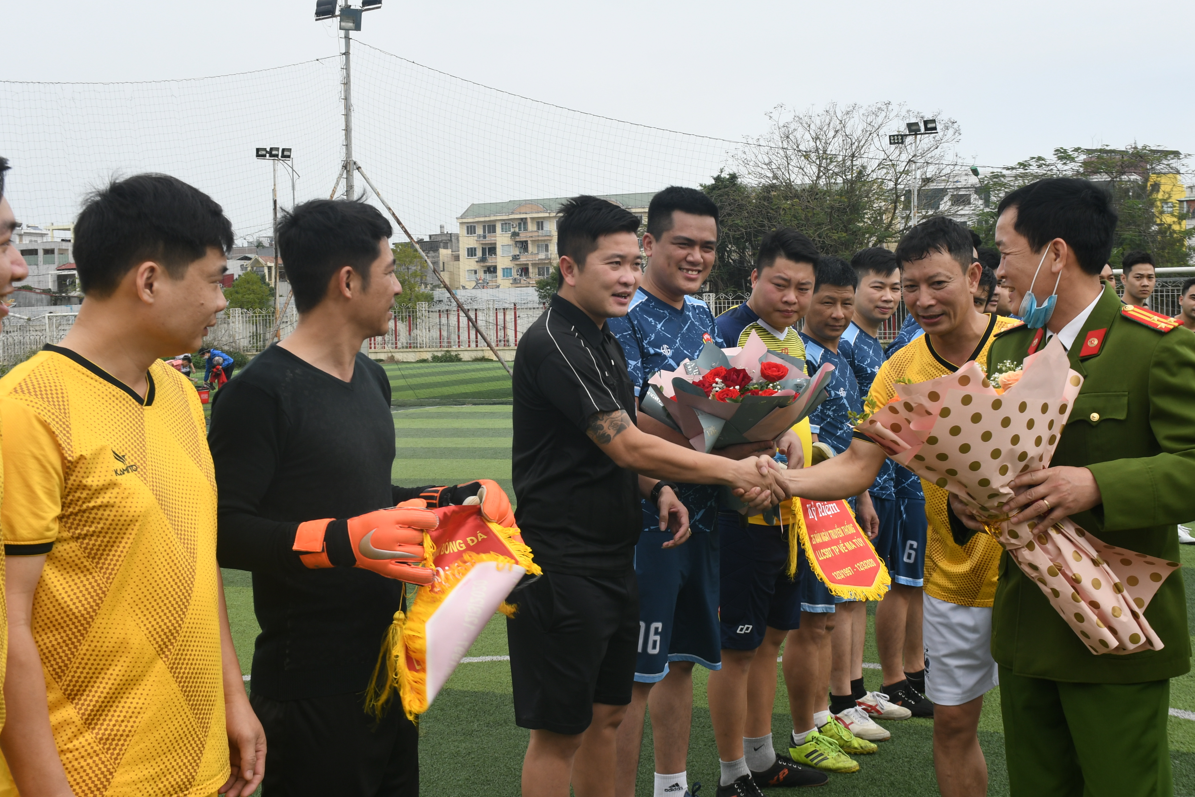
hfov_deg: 38.2
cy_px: 371
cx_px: 647
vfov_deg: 26.0
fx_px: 1726
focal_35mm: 52
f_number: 11
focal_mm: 30
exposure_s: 1/200
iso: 250
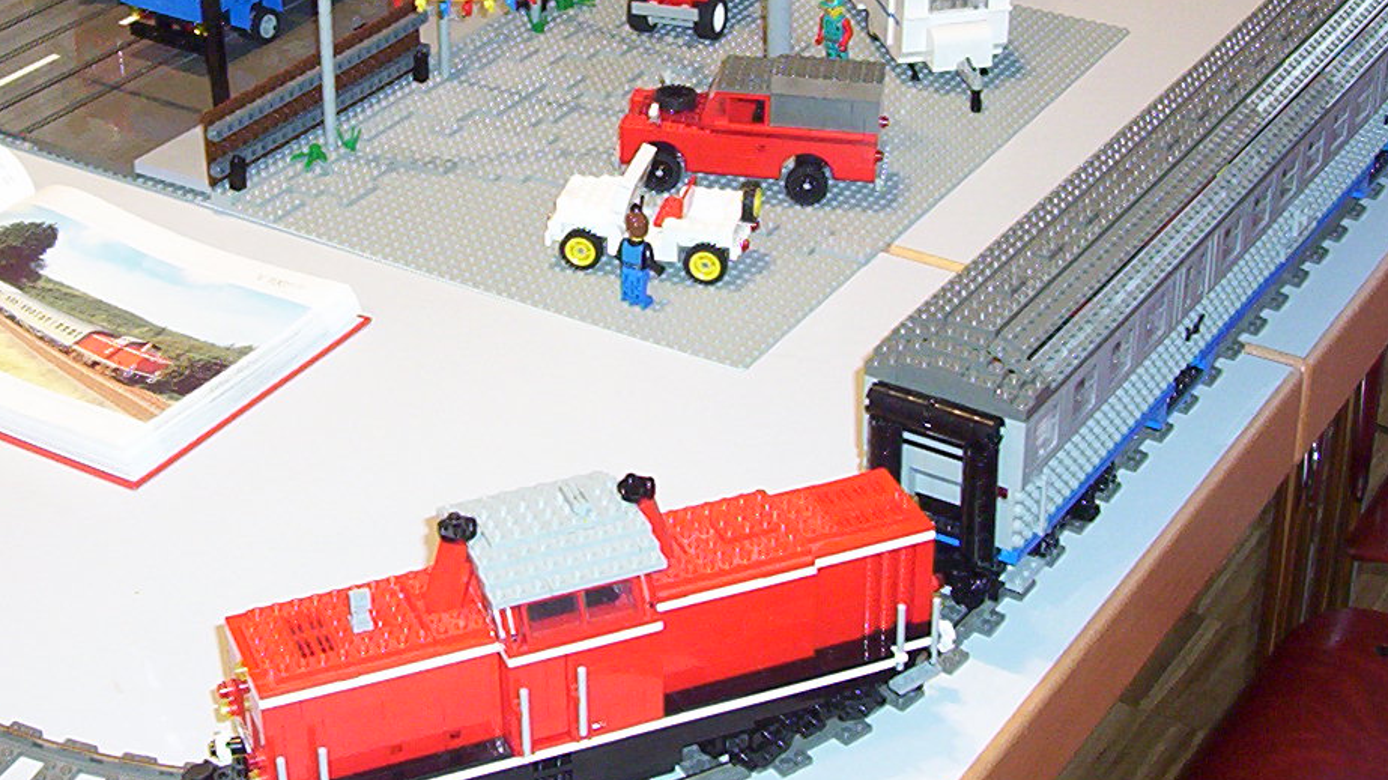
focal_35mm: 83
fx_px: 3054
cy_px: 138
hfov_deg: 25.6
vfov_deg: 14.5
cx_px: 698
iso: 140
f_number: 2.73
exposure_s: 1/60
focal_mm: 5.77
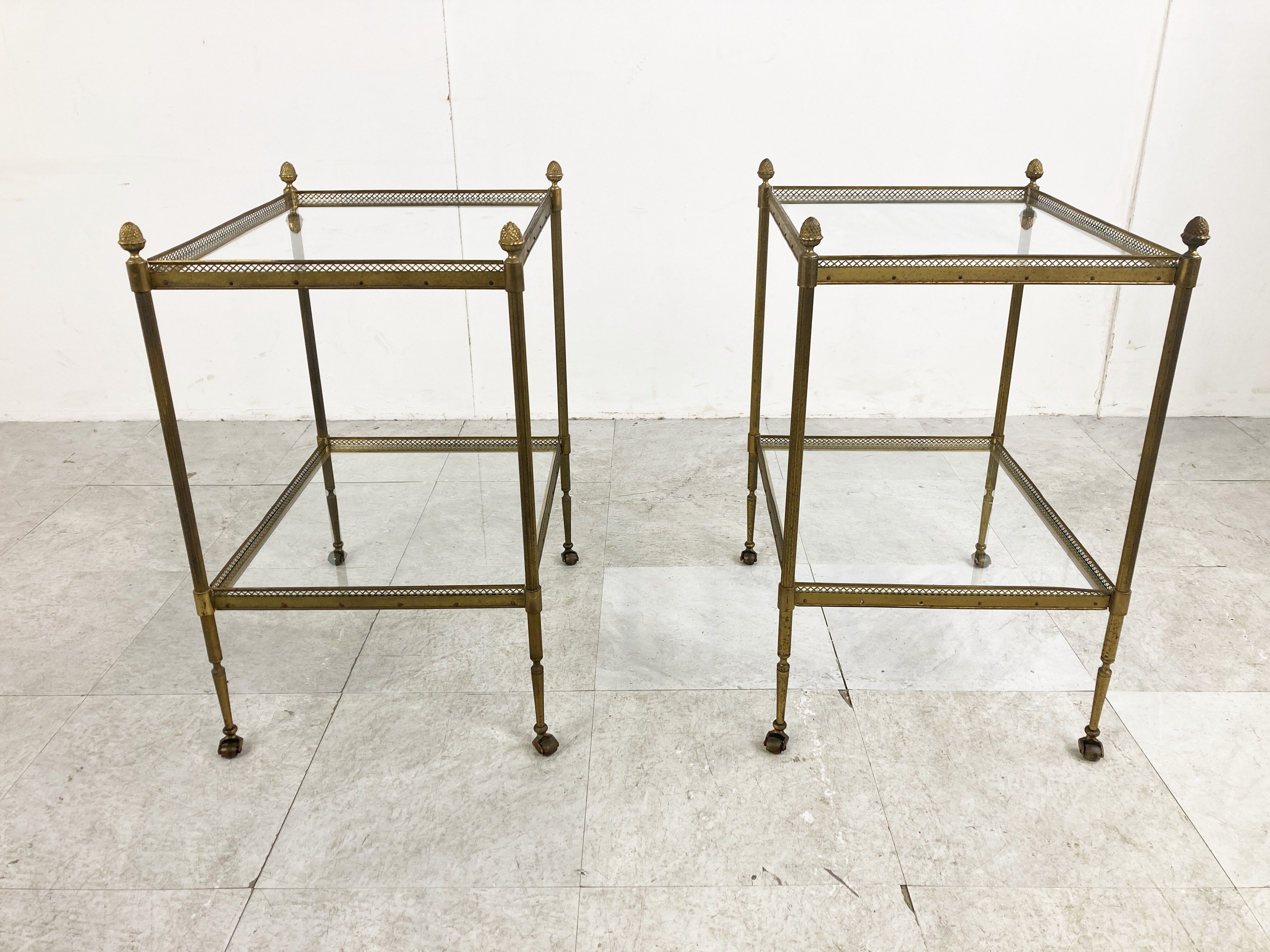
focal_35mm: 28
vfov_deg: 49.7
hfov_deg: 63.4
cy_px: 476
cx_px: 635
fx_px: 1027
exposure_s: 1/100
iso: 32
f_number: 1.8
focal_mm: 3.99
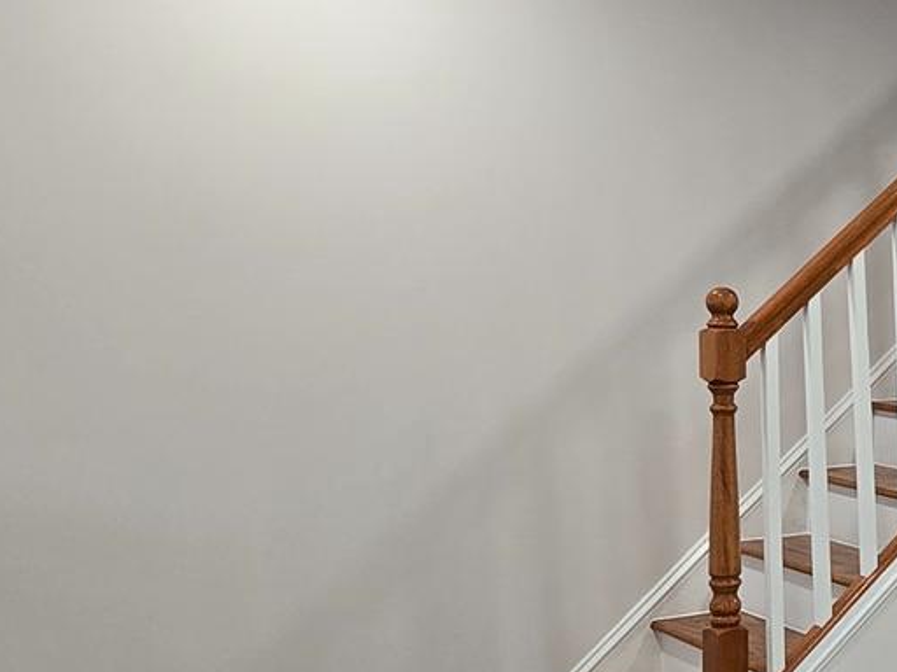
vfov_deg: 28.0
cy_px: 406
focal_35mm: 52
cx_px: 1309
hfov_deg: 27.2
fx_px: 1347
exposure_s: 1/60
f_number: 2.2
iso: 125
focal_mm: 2.2
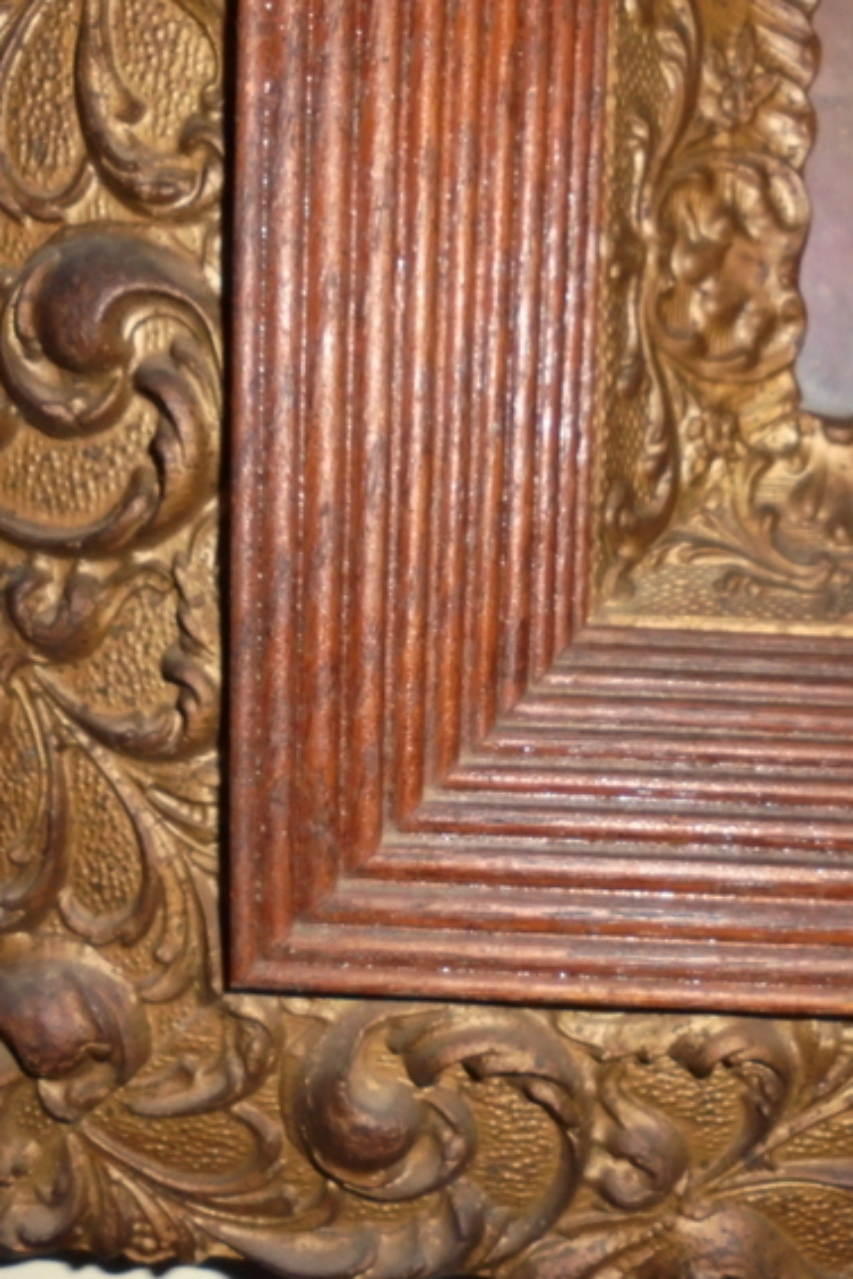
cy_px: 652
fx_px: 1314
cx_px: 492
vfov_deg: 51.9
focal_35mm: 37
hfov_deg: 35.9
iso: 400
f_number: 11.5
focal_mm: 4.6
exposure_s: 1/30
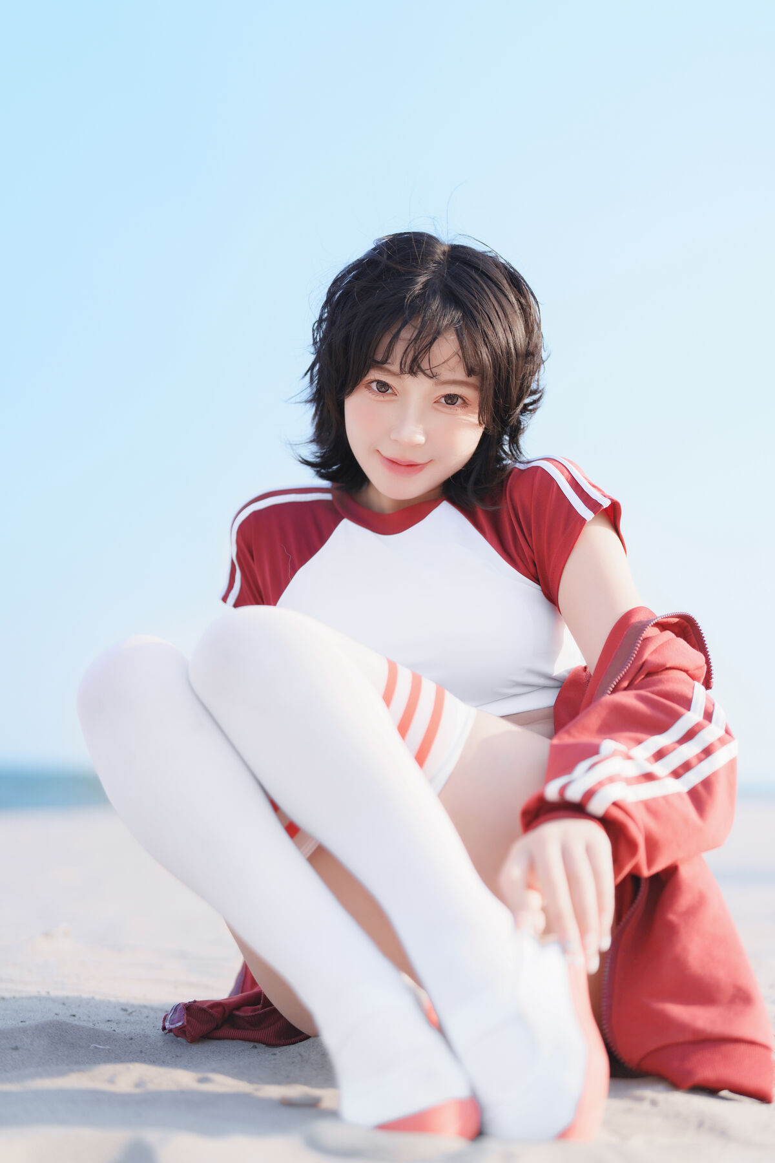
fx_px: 1614
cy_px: 582
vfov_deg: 39.6
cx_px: 388
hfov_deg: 27.0
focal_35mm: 50
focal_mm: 50
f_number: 1.4
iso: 100
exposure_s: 1/4000
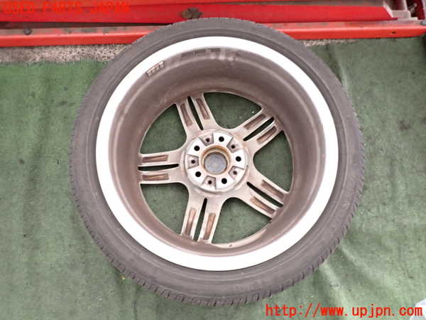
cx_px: 213
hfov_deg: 69.4
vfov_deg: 54.9
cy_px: 160
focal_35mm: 25
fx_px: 308
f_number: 2
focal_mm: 4.5
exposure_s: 1/30
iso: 640
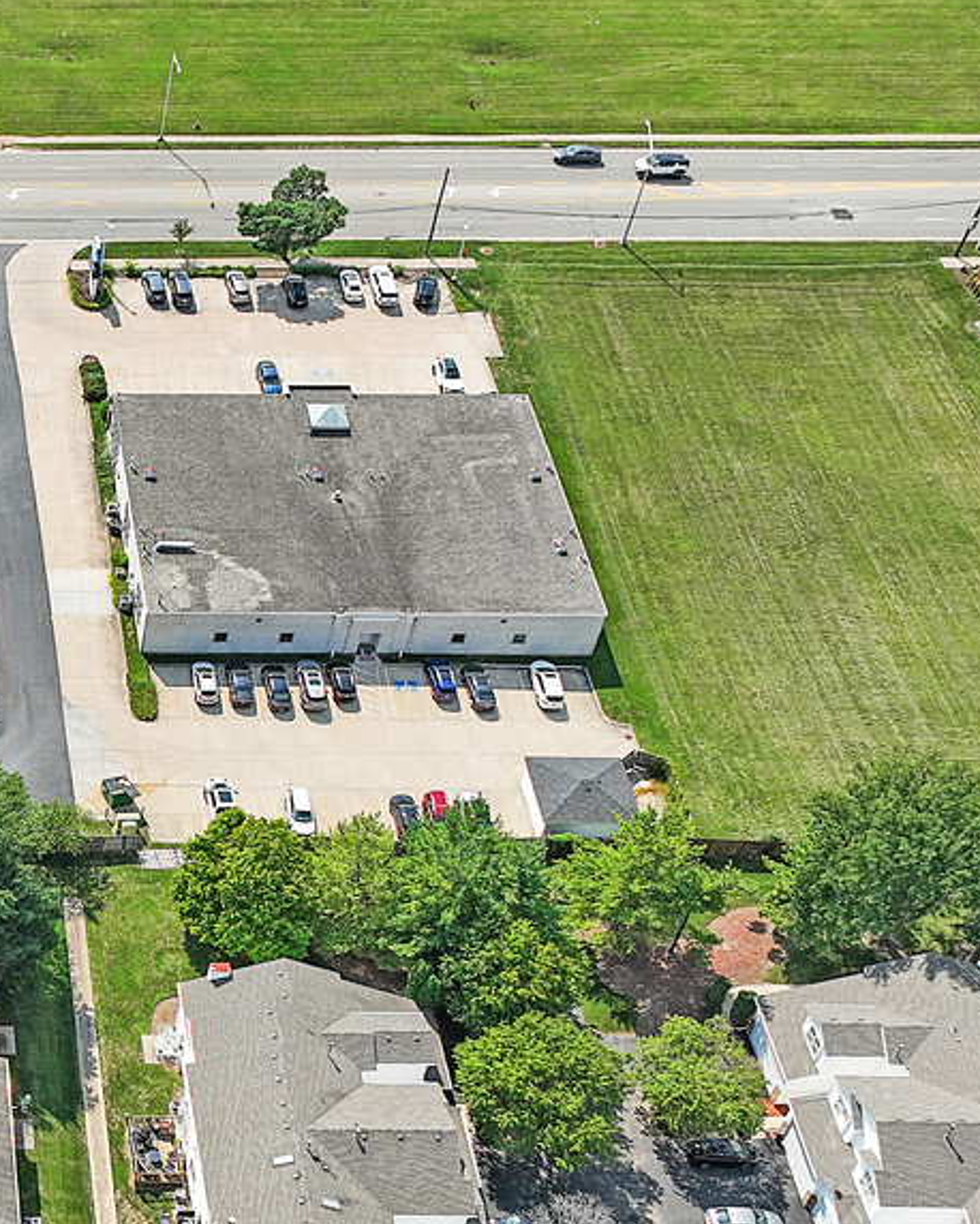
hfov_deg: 23.2
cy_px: 805
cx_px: -252
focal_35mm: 59
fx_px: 2138
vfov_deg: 31.7
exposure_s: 1/800
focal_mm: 12.29
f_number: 2.8
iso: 110
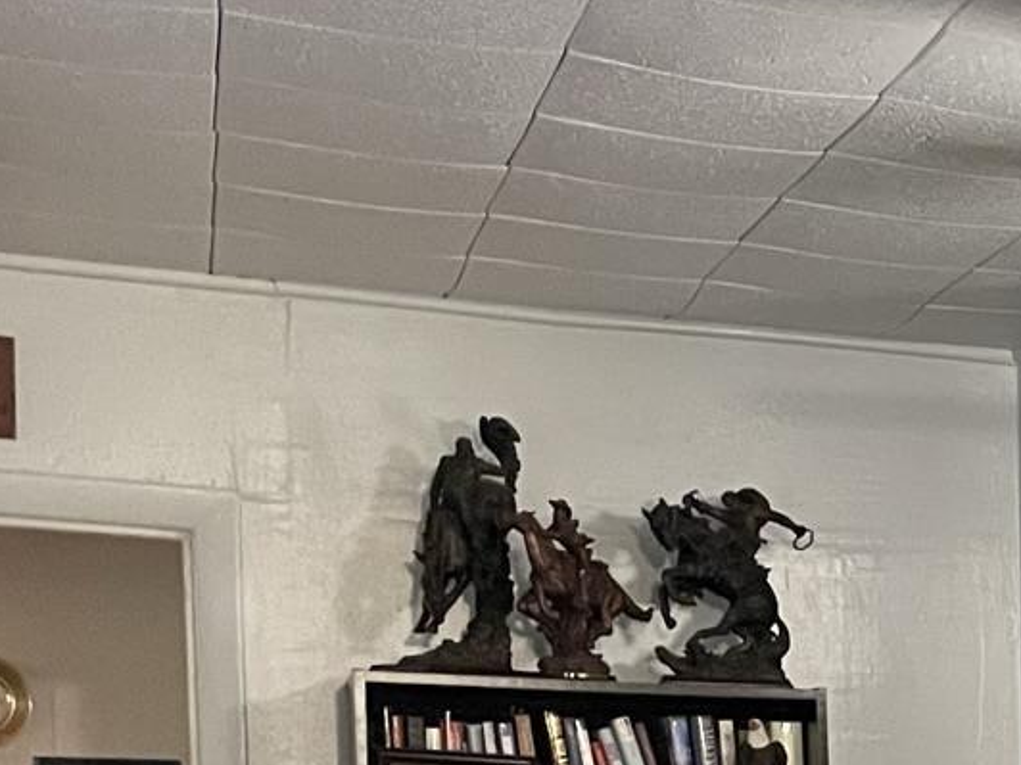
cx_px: 1679
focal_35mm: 100
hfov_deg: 17.1
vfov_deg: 13.8
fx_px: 2950
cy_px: 1179
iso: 500
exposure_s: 1/45
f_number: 1.6
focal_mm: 4.2
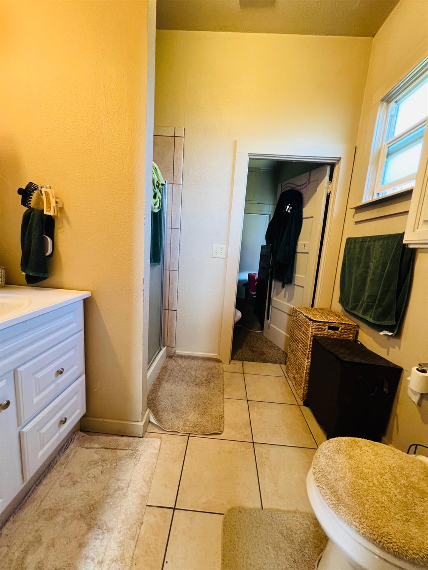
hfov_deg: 89.9
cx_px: 214
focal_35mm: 13
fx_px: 214
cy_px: 285
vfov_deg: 106.2
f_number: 1.8
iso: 250
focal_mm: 1.57
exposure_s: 1/60
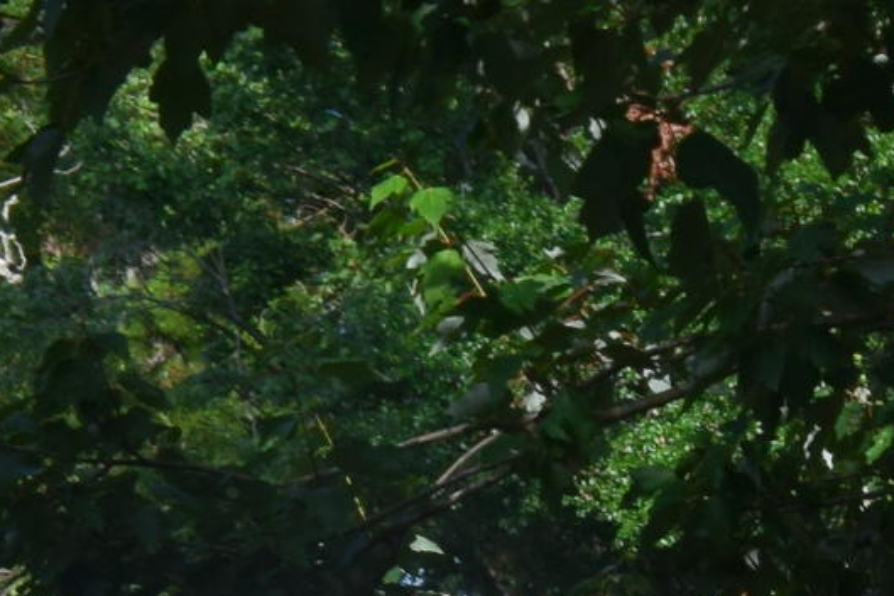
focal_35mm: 153
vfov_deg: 8.0
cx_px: 2231
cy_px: 1607
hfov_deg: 11.0
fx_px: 3800
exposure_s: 1/250
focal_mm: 18
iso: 400
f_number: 10
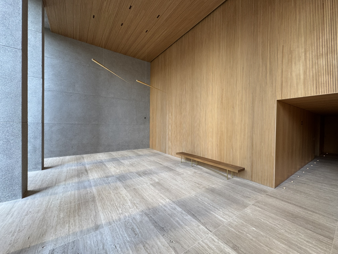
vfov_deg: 85.7
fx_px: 137
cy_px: 127
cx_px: 169
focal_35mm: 14
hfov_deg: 102.1
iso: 125
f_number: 2.2
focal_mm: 2.22
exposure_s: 1/99
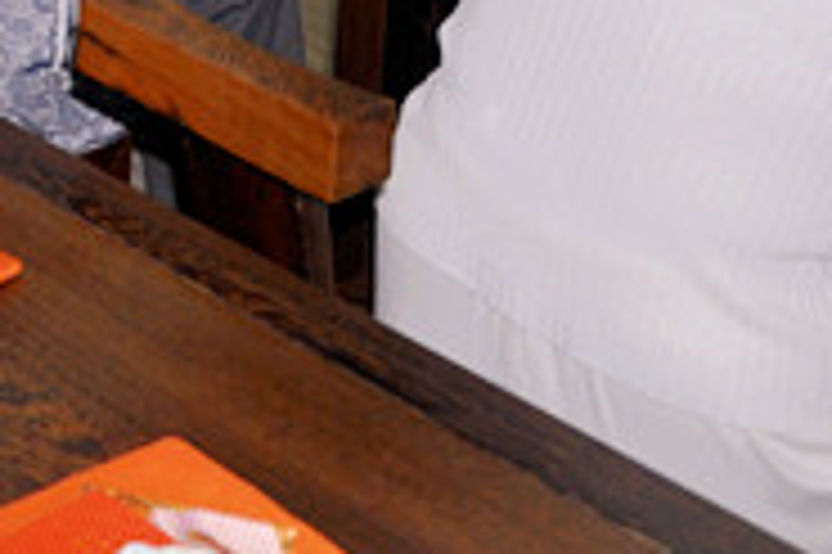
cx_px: -504
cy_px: -574
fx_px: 2702
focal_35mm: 117
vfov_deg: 10.7
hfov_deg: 15.7
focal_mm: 18
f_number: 3.5
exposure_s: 1/60
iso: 320
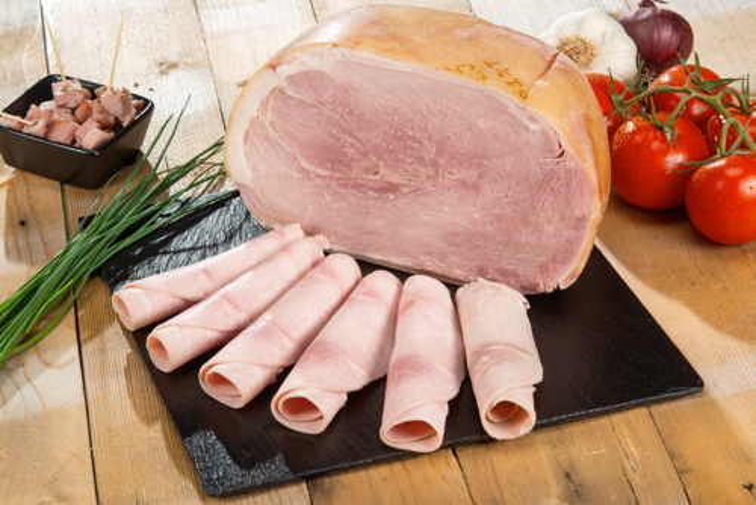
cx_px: 378
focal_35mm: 105
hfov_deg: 19.4
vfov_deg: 13.1
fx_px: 2206
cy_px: 252
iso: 50
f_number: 16
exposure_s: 1/160
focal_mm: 105
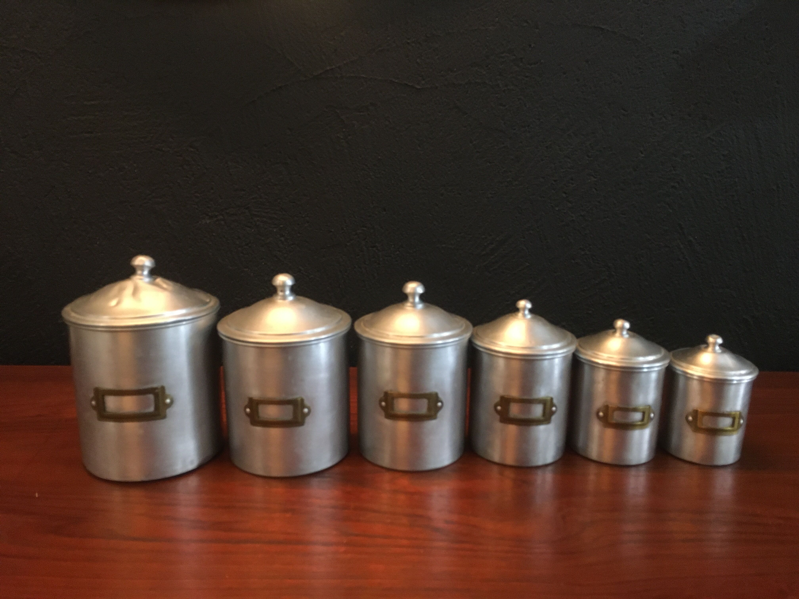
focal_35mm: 29
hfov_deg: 61.7
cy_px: 300
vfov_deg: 48.2
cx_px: 400
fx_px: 669
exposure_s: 1/25
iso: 200
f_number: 2.2
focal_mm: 4.15
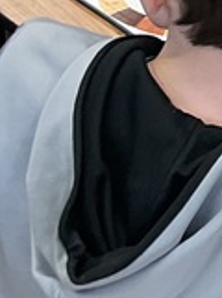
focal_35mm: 185
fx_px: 1588
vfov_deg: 10.4
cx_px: 501
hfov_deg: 7.5
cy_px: -117
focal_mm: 3
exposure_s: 1/60
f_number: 1.8
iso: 64
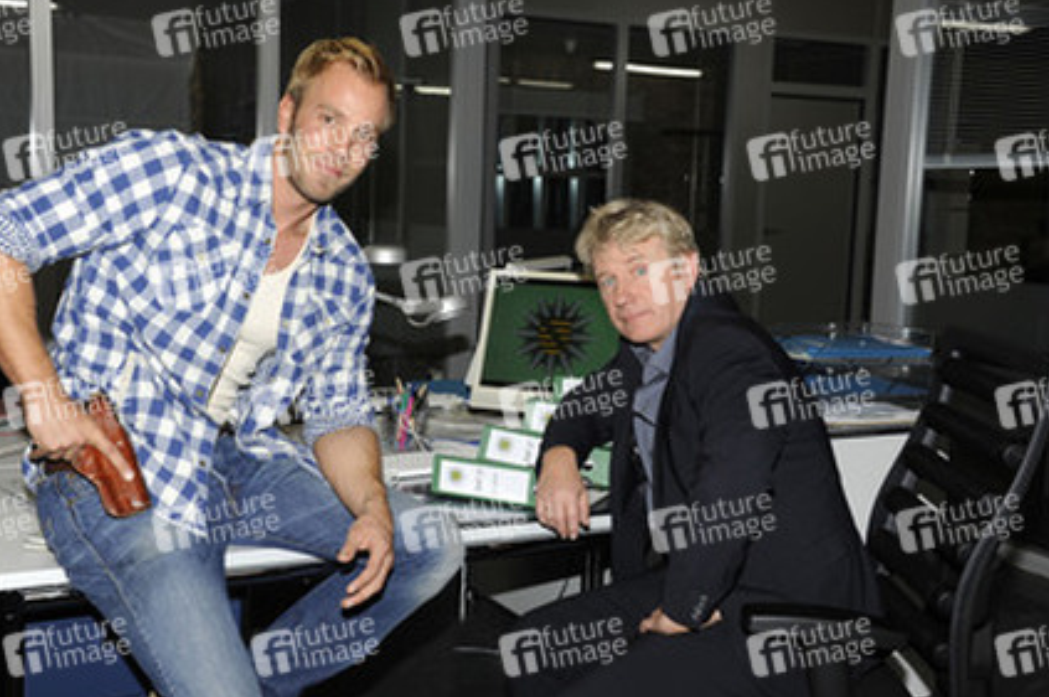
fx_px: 1397
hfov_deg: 41.1
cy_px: 337
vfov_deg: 28.0
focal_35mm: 48
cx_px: 497
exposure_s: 1/125
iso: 800
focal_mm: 45
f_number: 5.6
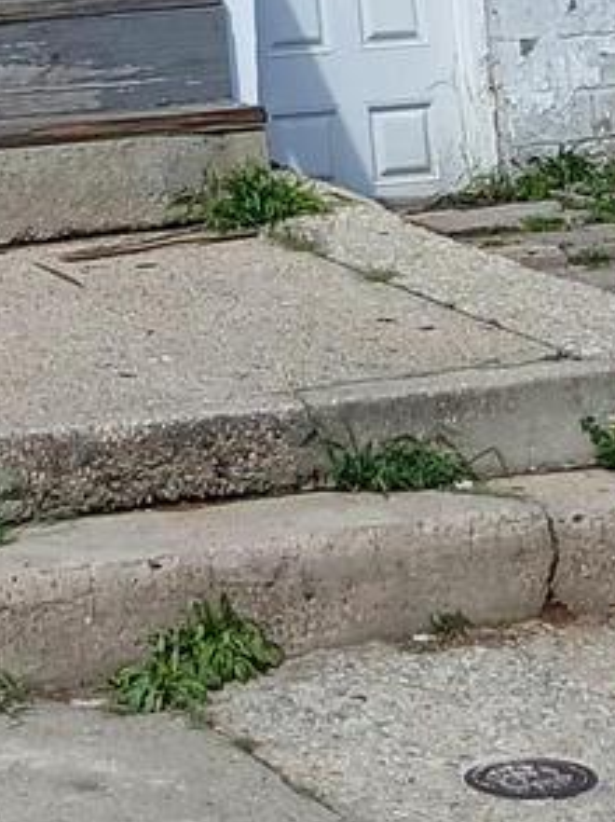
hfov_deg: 10.5
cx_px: -330
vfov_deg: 12.2
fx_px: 3226
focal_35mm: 136
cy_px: -1009
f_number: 1.8
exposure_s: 1/601
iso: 20
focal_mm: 3.98
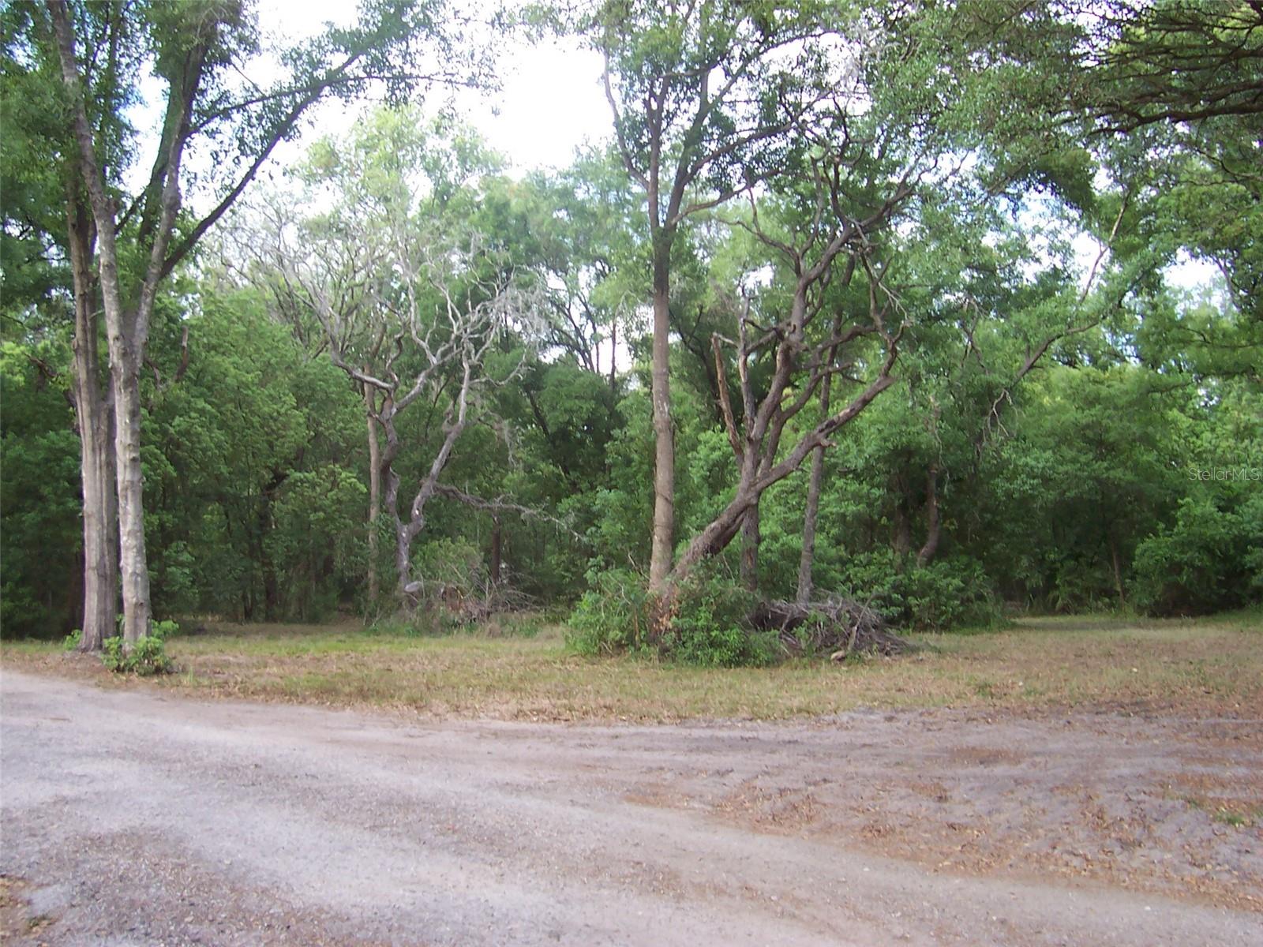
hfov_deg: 50.1
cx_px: 632
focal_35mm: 37
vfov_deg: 38.7
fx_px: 1350
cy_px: 474
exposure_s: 1/125
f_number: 2.8
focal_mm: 5.6
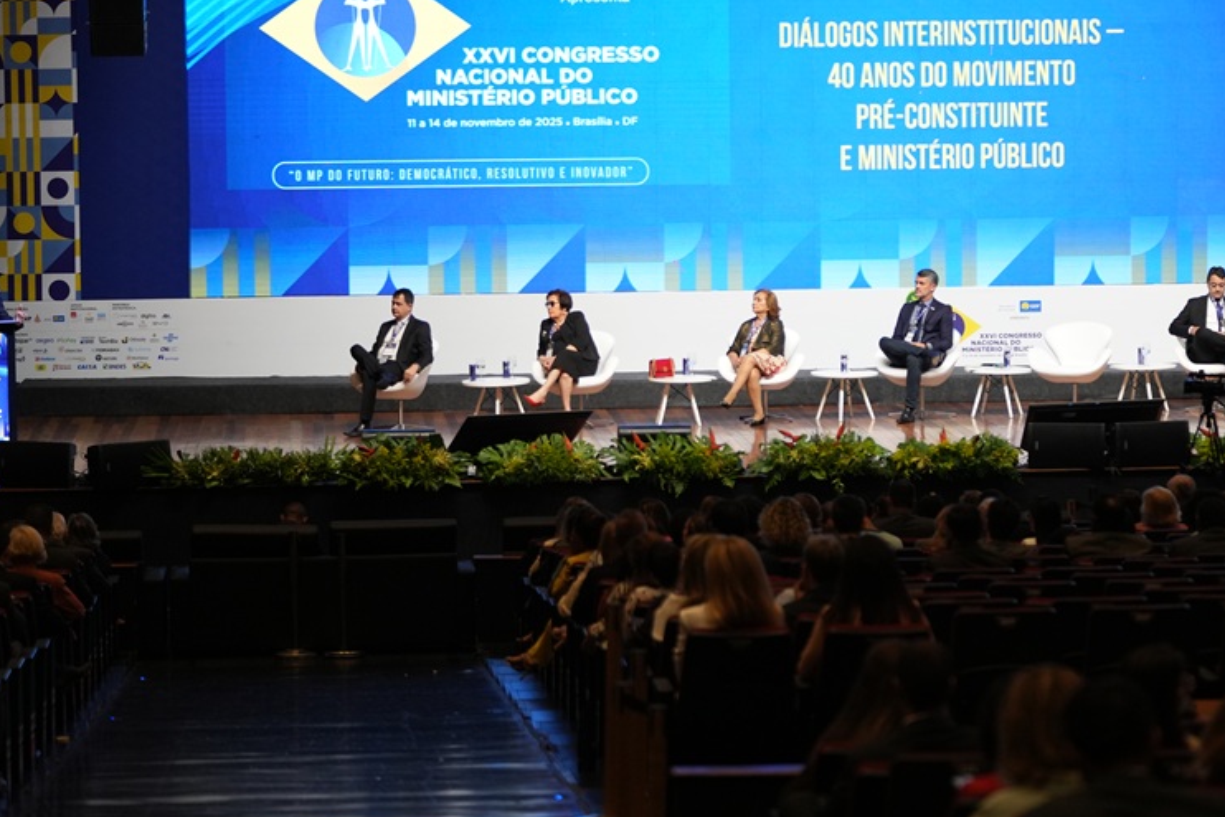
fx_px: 4628
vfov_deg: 10.1
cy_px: 299
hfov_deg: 15.1
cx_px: 622
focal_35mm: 136
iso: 2500
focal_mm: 101
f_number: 2.8
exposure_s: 1/160
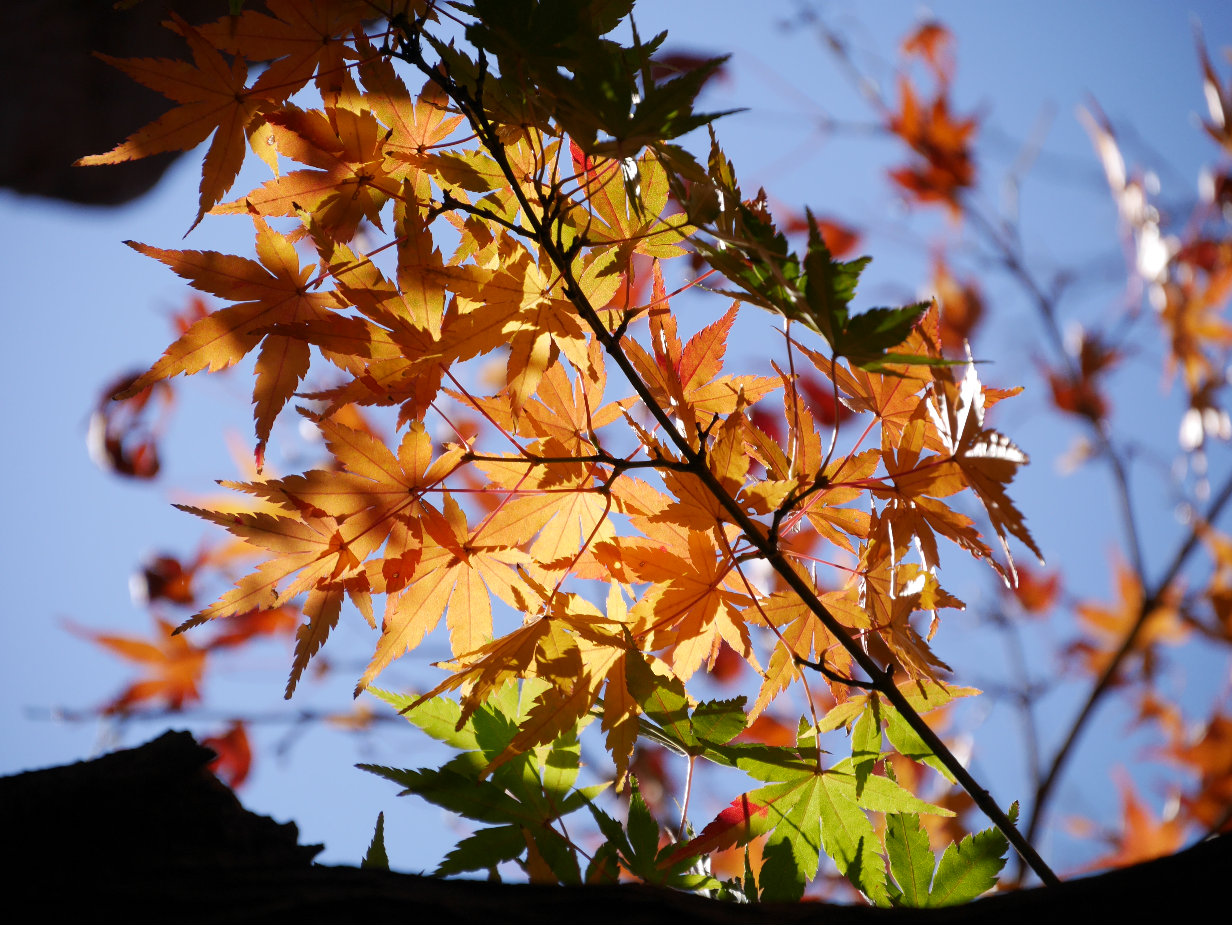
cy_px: 462
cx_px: 616
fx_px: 9970
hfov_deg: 7.1
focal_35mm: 280
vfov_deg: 5.3
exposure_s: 1/640
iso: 200
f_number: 5.6
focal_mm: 140
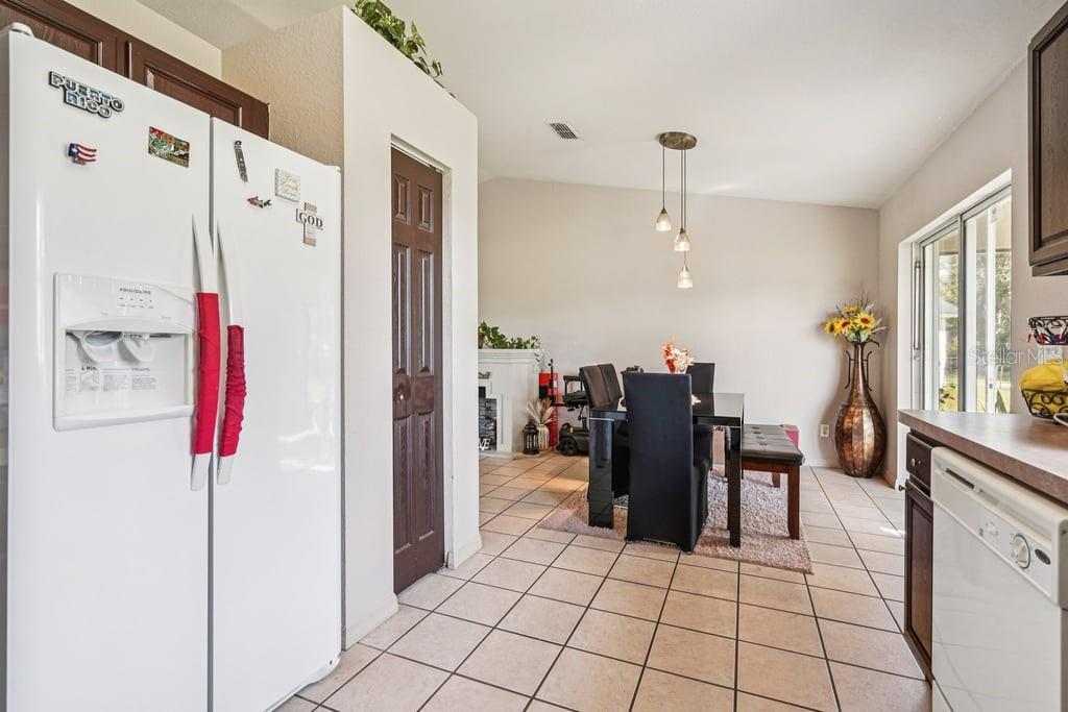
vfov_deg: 73.8
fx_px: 475
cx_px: 534
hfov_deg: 96.7
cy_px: 356
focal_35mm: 16
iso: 400
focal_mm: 16
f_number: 8
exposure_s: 1/10
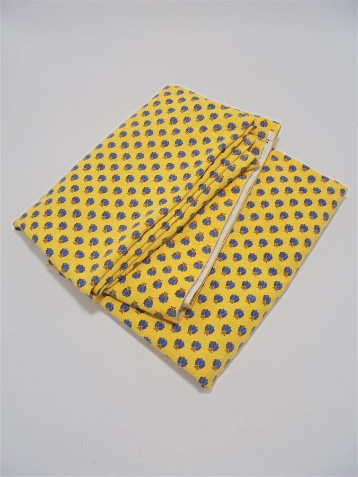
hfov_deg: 53.1
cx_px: 179
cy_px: 238
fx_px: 359
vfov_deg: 67.3
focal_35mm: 26
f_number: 3.5
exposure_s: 1/80
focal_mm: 4.6
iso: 100
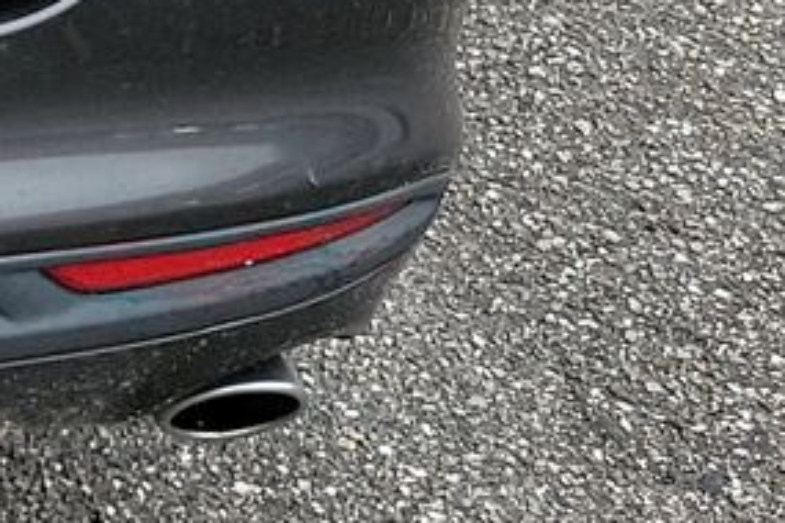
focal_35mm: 140
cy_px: -545
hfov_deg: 12.1
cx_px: -1019
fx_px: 3053
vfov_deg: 9.2
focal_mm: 6.7
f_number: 1.8
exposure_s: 1/119
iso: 62
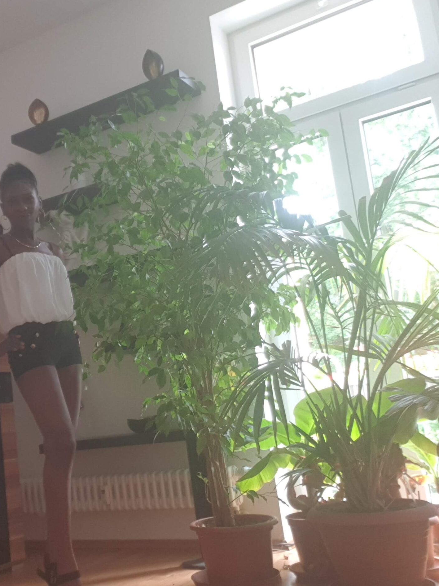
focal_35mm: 42
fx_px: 710
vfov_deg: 44.8
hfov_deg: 33.5
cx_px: 100
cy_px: 289
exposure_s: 1/33
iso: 80
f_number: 1.7
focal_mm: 2.92
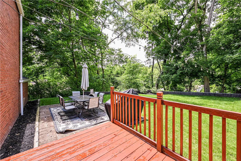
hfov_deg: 104.3
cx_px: 120
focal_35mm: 14
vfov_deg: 81.1
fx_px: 94
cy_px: 80
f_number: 8
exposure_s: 1/80
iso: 160
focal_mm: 14
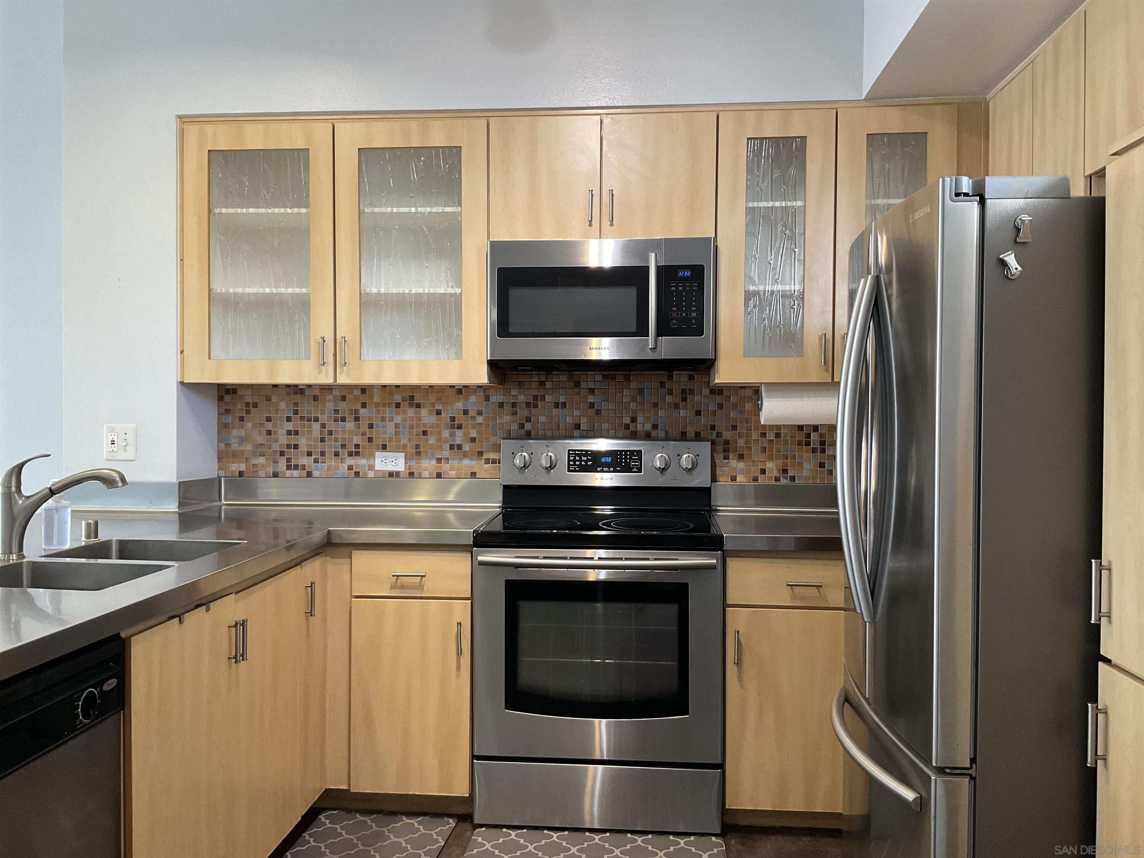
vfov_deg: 48.2
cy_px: 429
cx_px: 572
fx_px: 958
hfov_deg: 61.7
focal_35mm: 29
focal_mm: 3
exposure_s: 1/60
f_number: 1.8
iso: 125
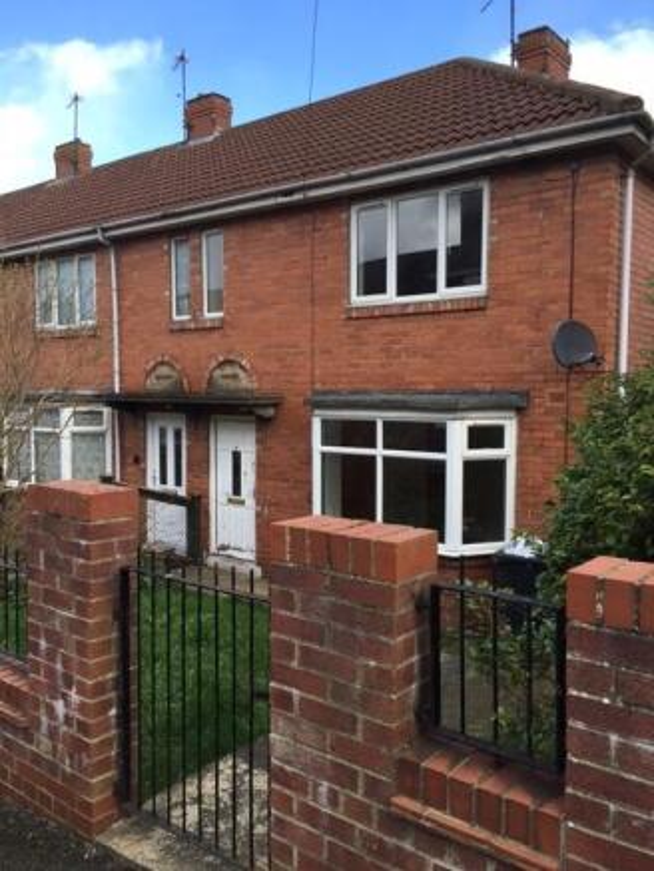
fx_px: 730
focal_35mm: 29
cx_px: 327
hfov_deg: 48.2
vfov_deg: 61.6
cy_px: 436
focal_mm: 4.15
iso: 25
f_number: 2.2
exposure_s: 1/475
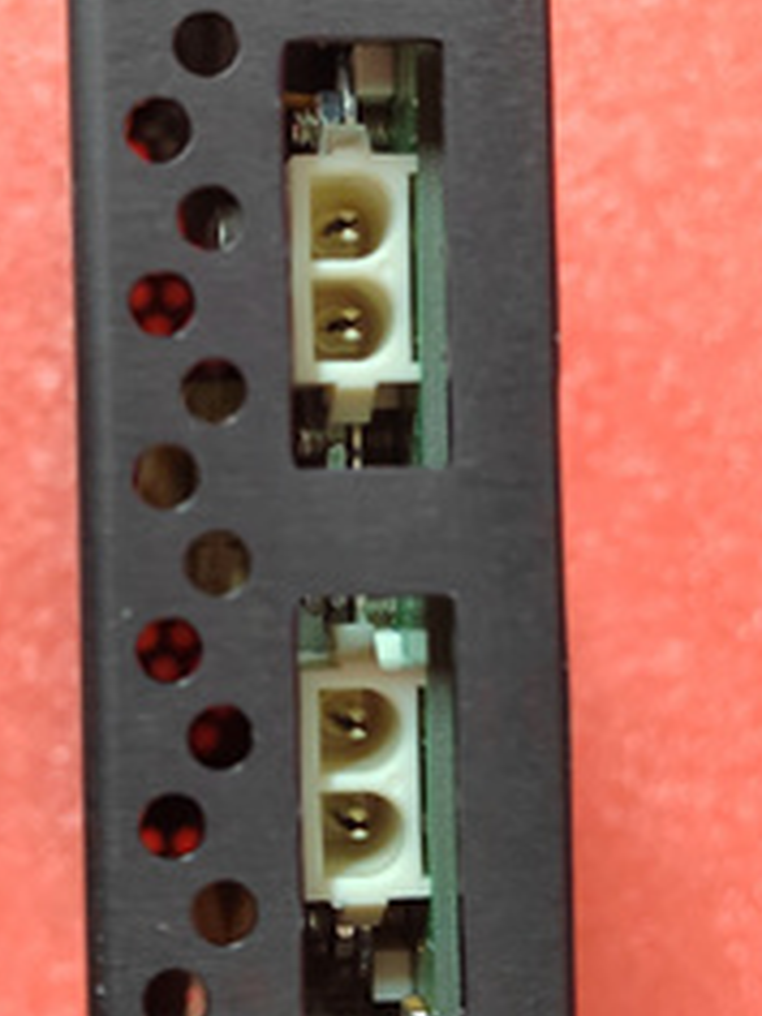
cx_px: 319
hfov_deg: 22.6
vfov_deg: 29.8
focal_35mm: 65
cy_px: 422
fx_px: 1908
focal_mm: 5.52
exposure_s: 1/50
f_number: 1.9
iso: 3297
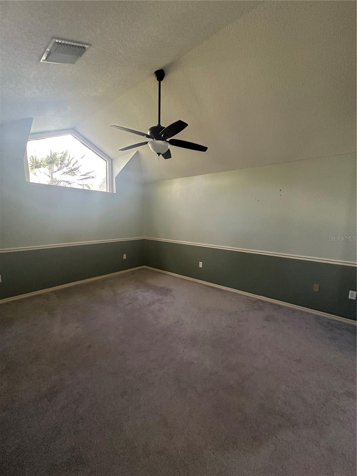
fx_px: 193
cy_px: 238
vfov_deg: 102.1
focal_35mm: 14
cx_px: 178
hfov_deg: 85.7
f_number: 2.2
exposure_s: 1/60
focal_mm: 2.22
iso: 500
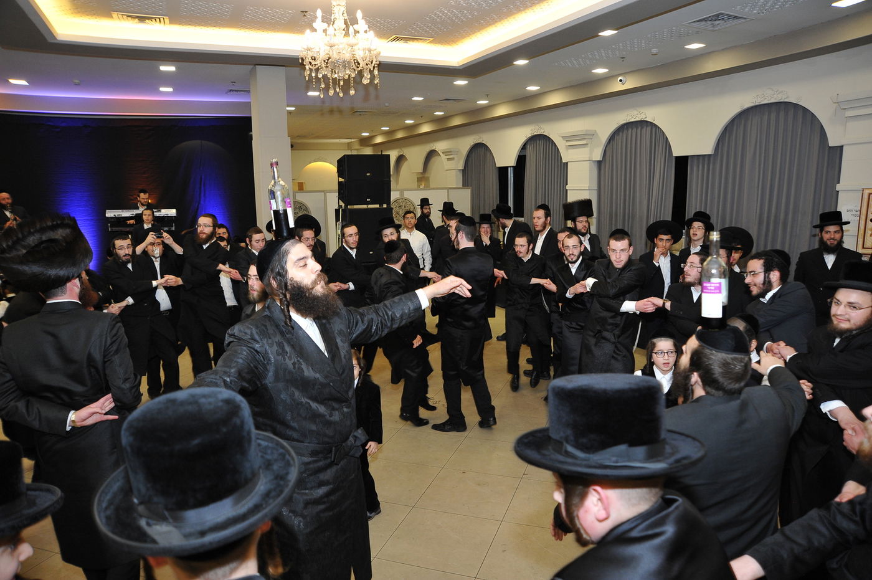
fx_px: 581
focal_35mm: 24
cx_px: 436
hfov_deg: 73.8
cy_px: 290
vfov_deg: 53.1
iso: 1600
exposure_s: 1/100
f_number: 4
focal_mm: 24
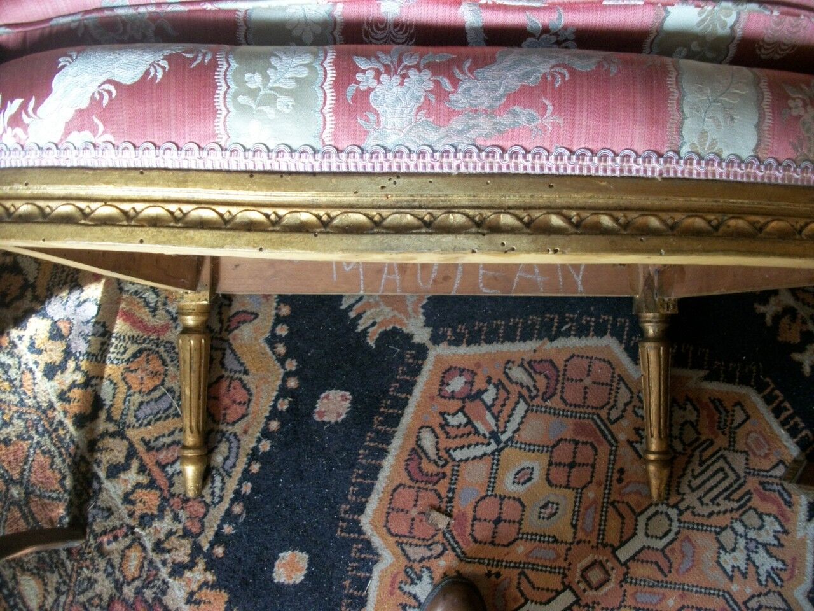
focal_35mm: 32
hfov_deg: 56.8
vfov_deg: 44.2
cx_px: 407
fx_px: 752
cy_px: 306
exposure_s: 1/30
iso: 160
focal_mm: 5.7
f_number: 2.9
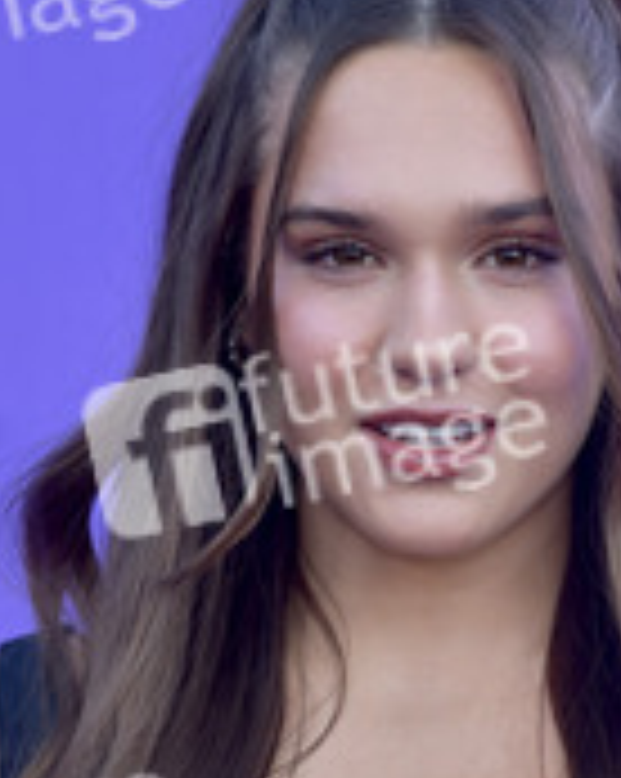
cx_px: 448
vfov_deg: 8.5
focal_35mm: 228
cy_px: 657
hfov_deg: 6.8
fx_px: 5247
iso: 400
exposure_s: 1/250
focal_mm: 105
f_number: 6.3
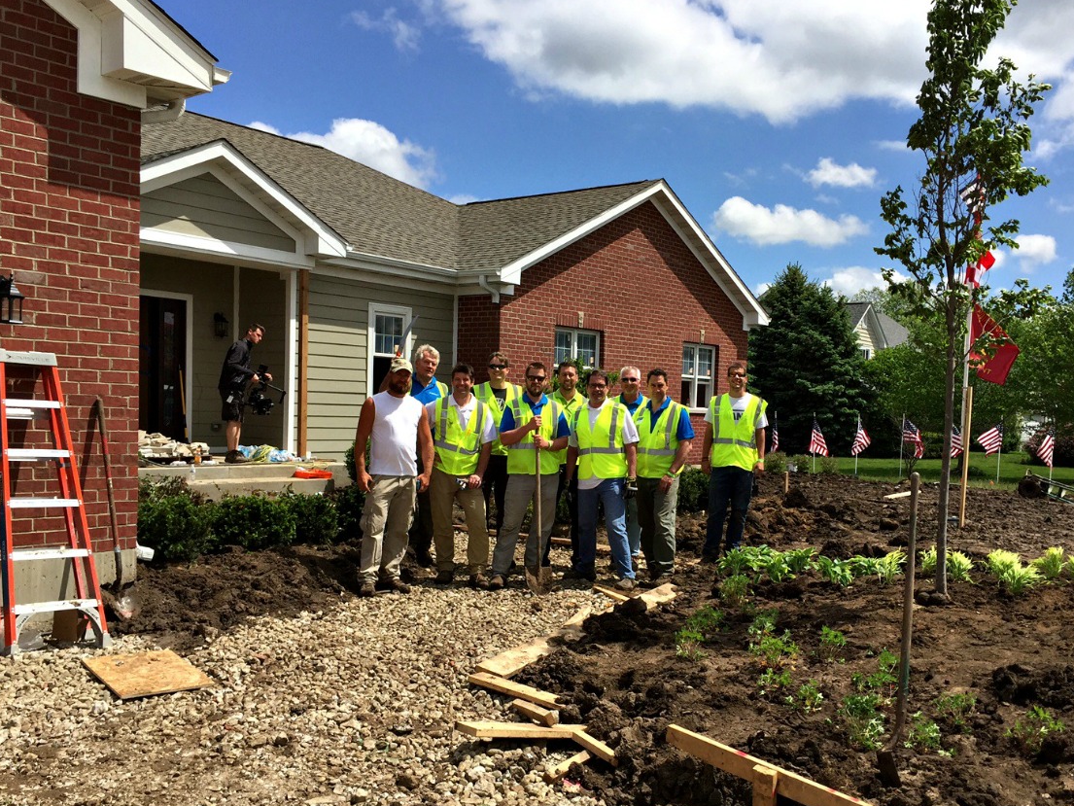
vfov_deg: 41.7
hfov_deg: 53.8
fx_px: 1055
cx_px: 606
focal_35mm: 34
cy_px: 465
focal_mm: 4.15
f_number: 2.2
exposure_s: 1/2639
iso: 32
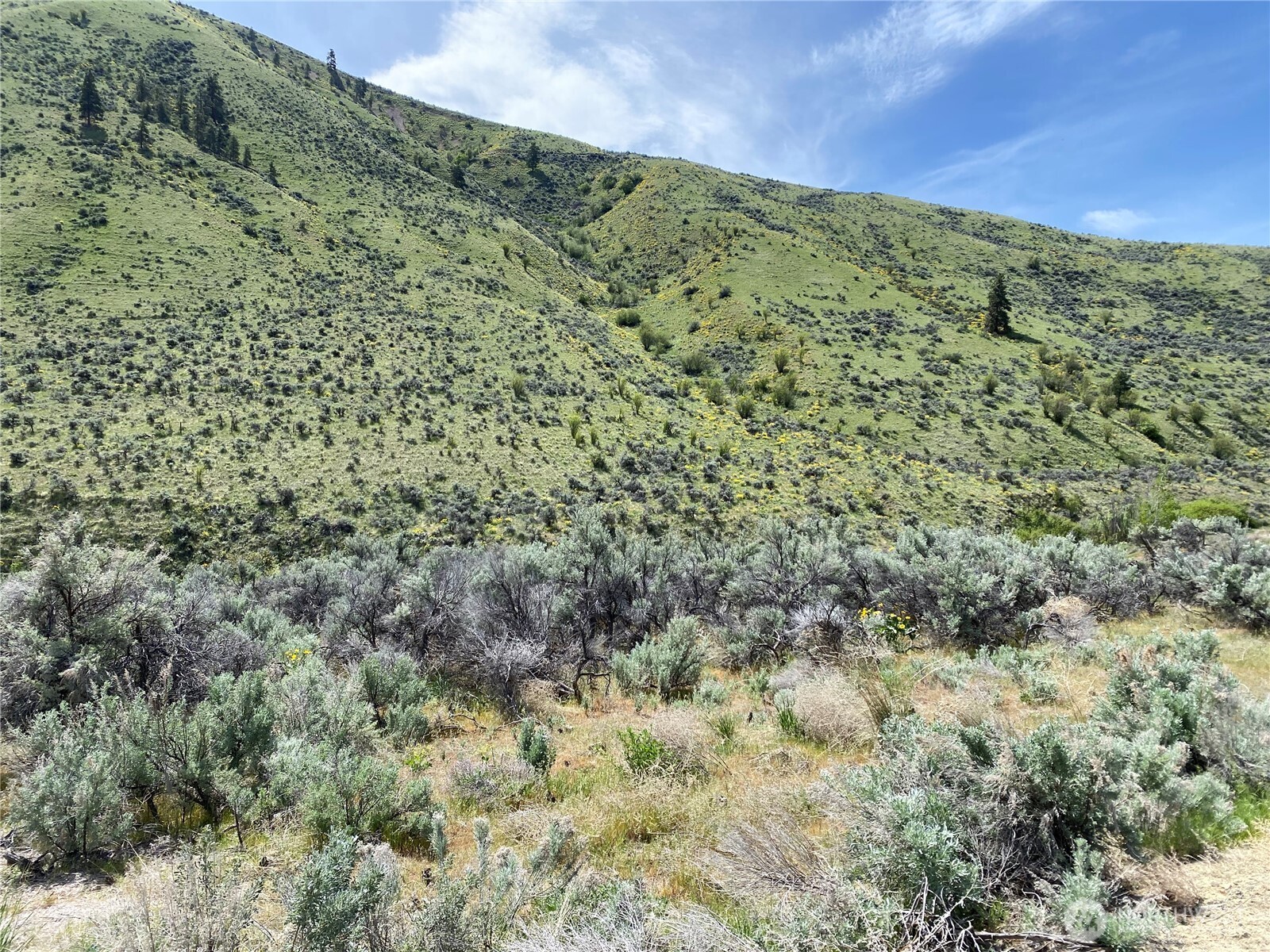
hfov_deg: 67.3
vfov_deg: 53.1
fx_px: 954
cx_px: 635
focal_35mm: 26
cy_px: 476
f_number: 1.8
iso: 32
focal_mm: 4.25
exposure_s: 1/1898
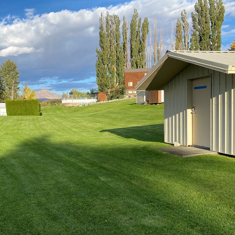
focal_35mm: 38
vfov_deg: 43.8
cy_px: 125
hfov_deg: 42.9
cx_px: 69
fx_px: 292
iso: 32
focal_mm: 4.25
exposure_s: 1/1808
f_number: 1.8
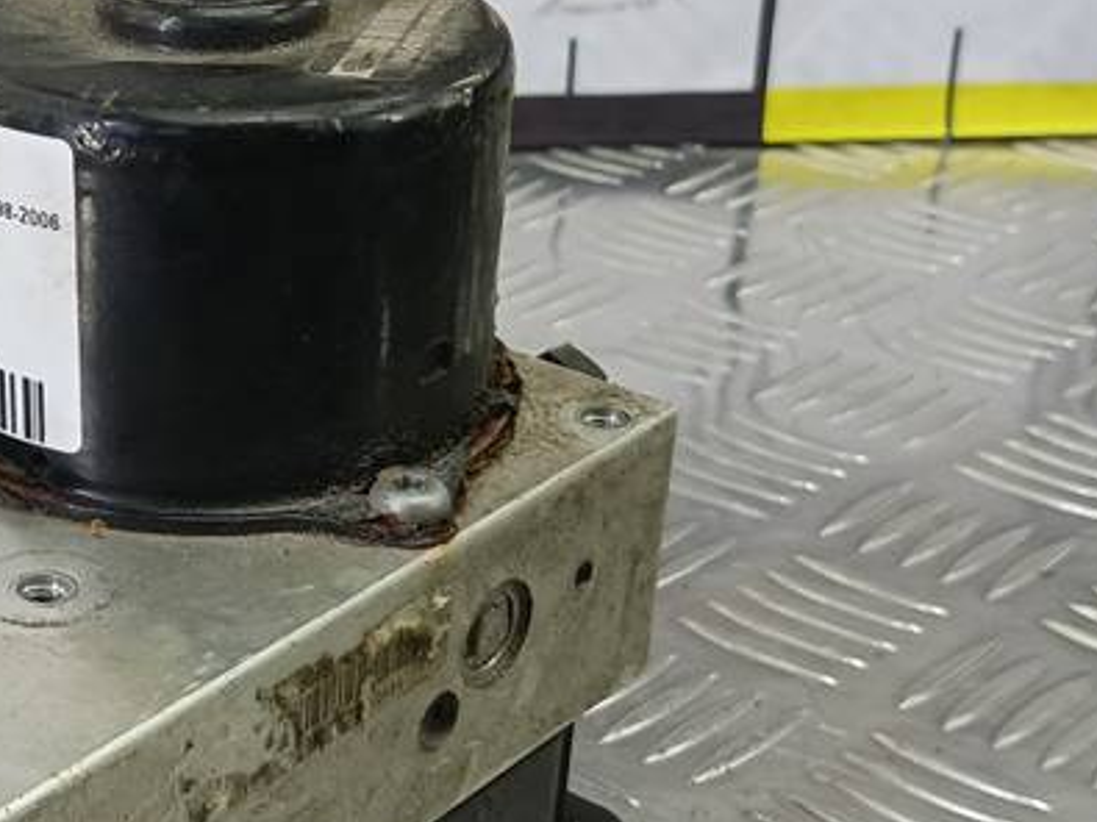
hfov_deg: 26.7
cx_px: 69
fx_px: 2218
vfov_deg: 21.0
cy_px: 500
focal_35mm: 70
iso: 169
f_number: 1.6
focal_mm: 4.11
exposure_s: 1/50
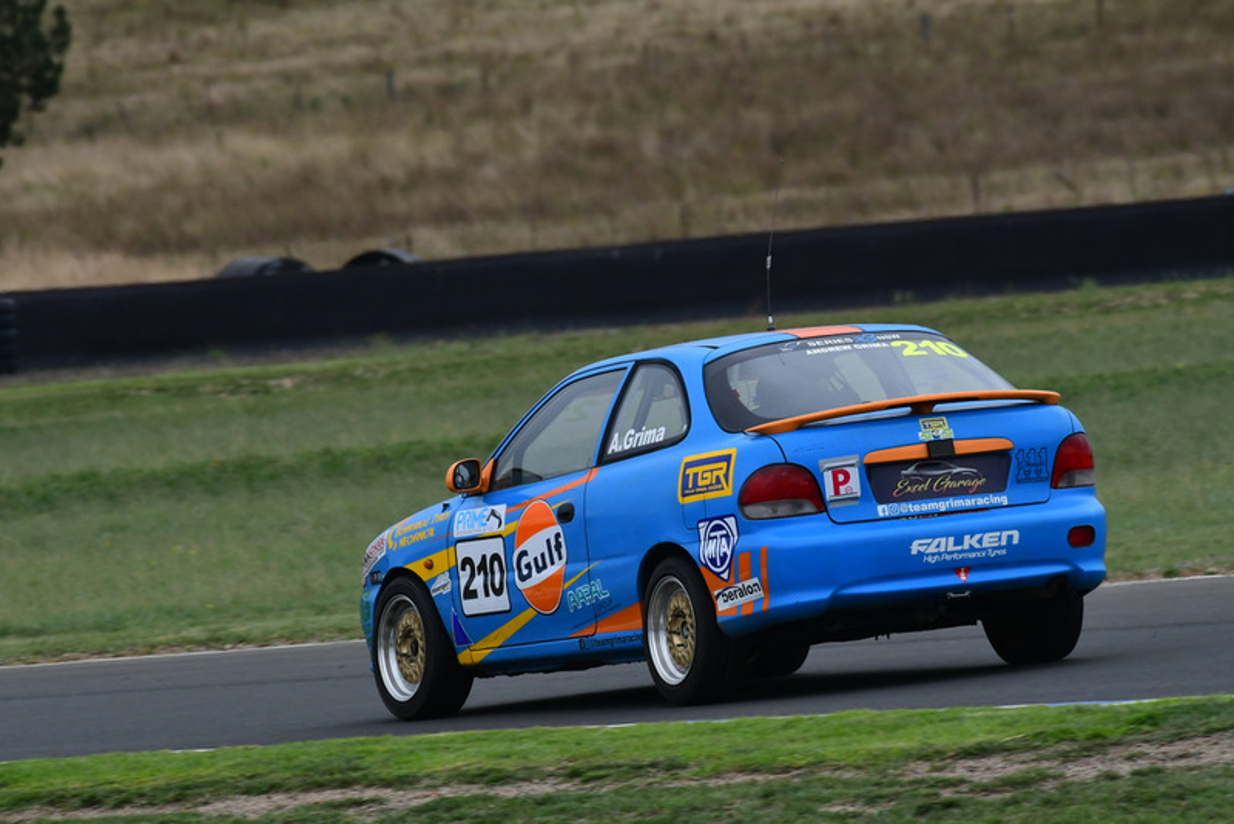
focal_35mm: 720
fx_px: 24688
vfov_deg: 1.9
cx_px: 617
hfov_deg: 2.9
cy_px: 412
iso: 640
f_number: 13
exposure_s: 1/640
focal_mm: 480
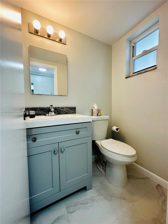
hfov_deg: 85.7
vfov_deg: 102.1
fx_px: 91
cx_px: 84
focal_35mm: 14
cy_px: 112
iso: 125
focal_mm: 2.22
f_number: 2.2
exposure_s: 1/120
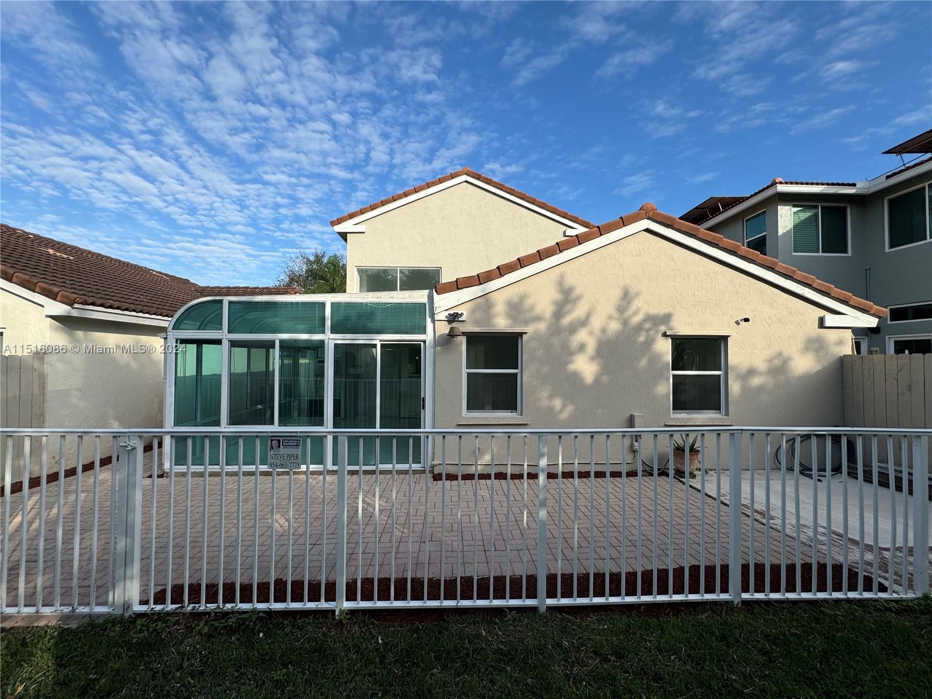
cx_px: 466
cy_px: 350
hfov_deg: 102.1
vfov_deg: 85.7
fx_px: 377
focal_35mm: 14
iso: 40
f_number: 2.2
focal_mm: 2.22
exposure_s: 1/1789
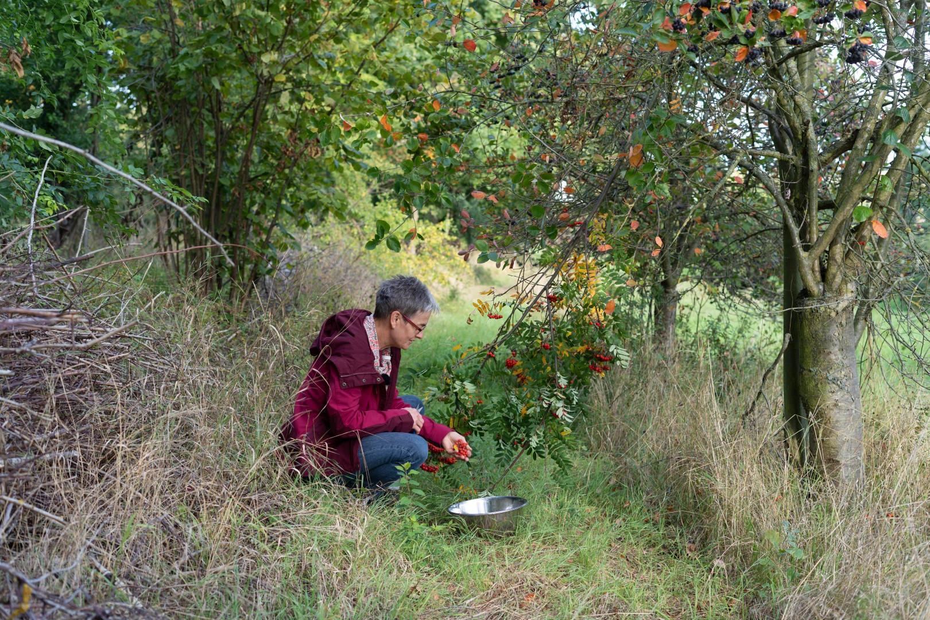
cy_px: 310
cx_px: 465
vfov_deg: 27.0
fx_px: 1292
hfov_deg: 39.6
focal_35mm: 50
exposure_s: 1/160
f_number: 4
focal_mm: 50
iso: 200
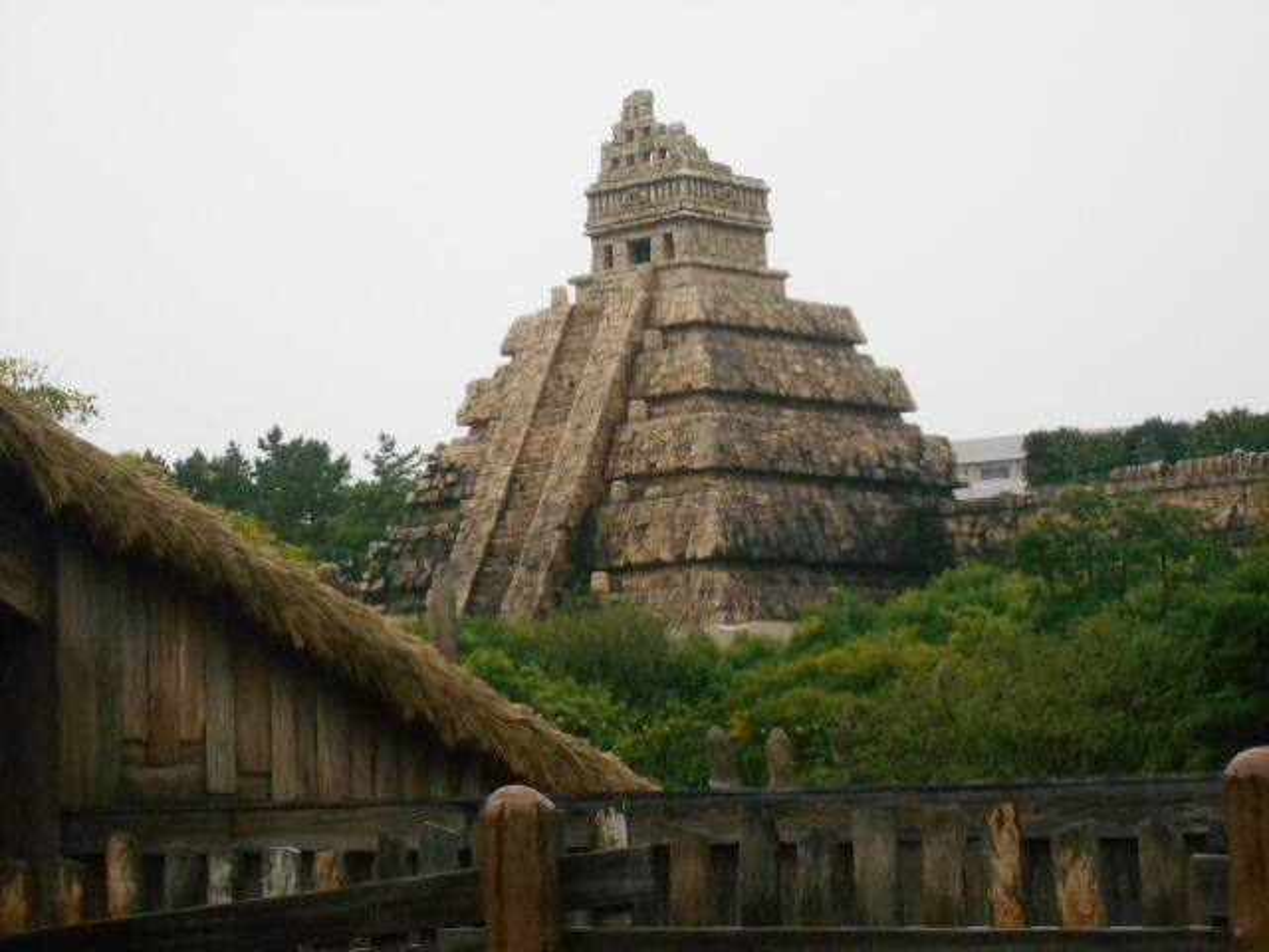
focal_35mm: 86
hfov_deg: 22.8
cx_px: 634
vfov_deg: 17.2
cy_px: 476
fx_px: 3153
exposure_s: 1/250
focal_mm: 15.4
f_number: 6.3
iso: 640
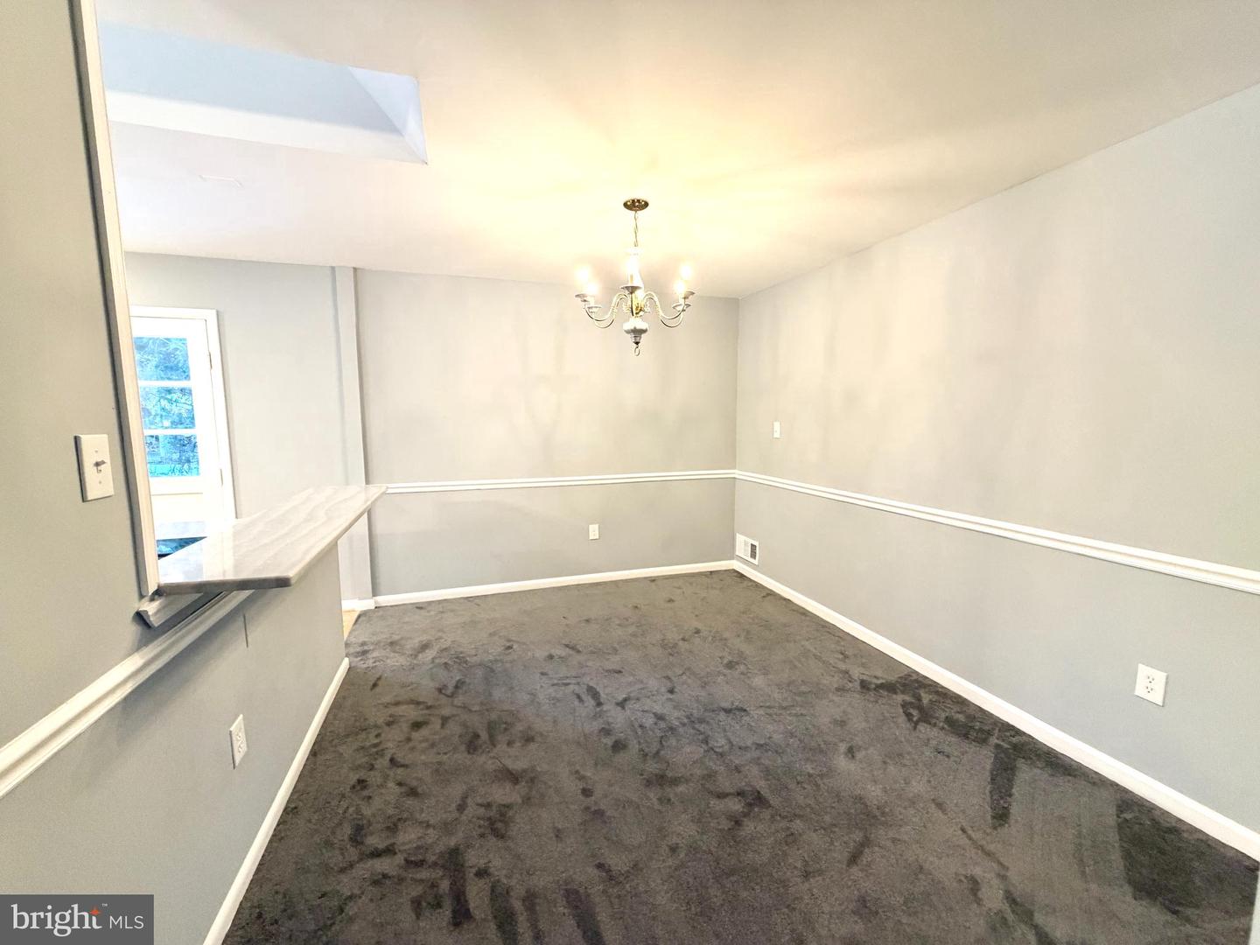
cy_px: 472
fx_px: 510
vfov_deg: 85.7
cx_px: 630
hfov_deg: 102.1
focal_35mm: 14
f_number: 2.2
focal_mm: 2.22
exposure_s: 1/60
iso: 320
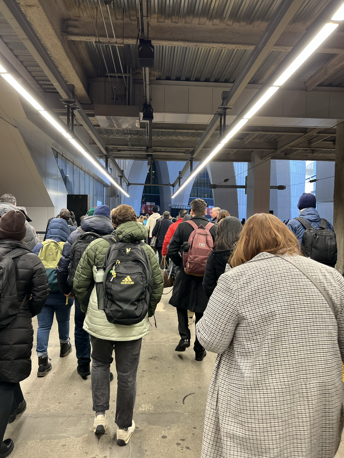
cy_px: 229
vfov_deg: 67.3
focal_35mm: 26
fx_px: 345
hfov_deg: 53.1
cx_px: 172
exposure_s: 1/70
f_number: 1.5
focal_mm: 5.7
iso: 125
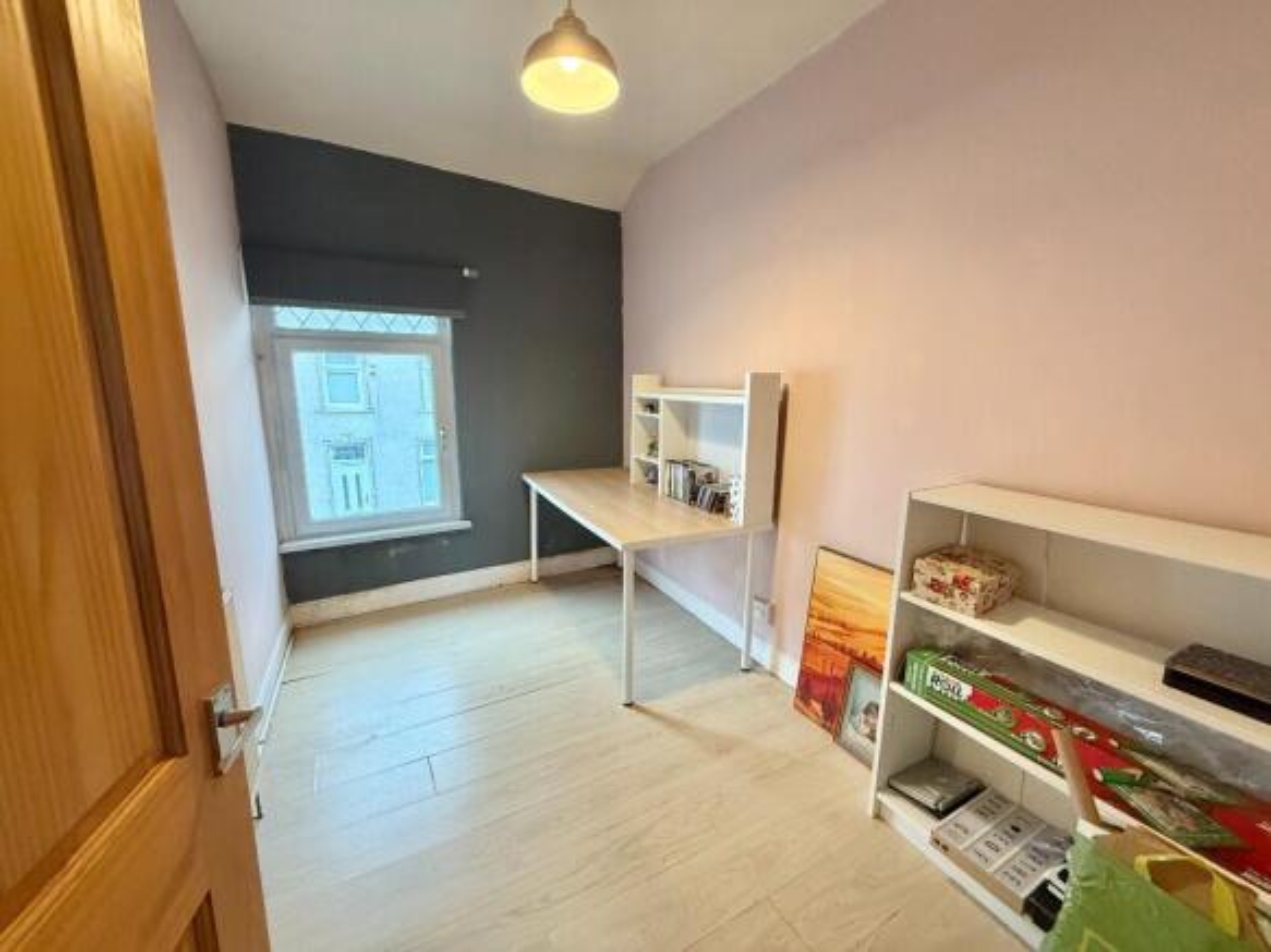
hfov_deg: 102.1
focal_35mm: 14
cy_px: 476
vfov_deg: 85.7
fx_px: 514
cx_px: 636
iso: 400
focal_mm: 2.22
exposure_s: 1/82
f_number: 2.2
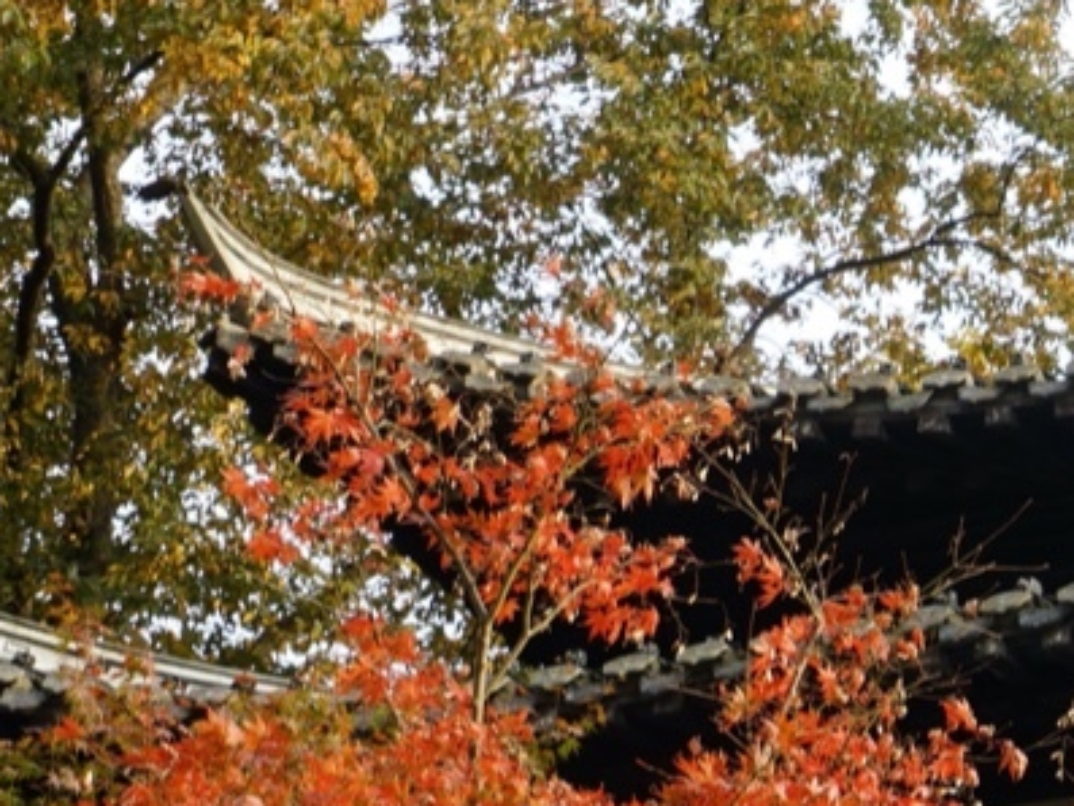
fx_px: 4004
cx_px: 1539
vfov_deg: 11.4
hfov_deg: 14.4
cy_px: 788
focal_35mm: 129
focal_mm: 26
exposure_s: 1/60
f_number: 8
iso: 200
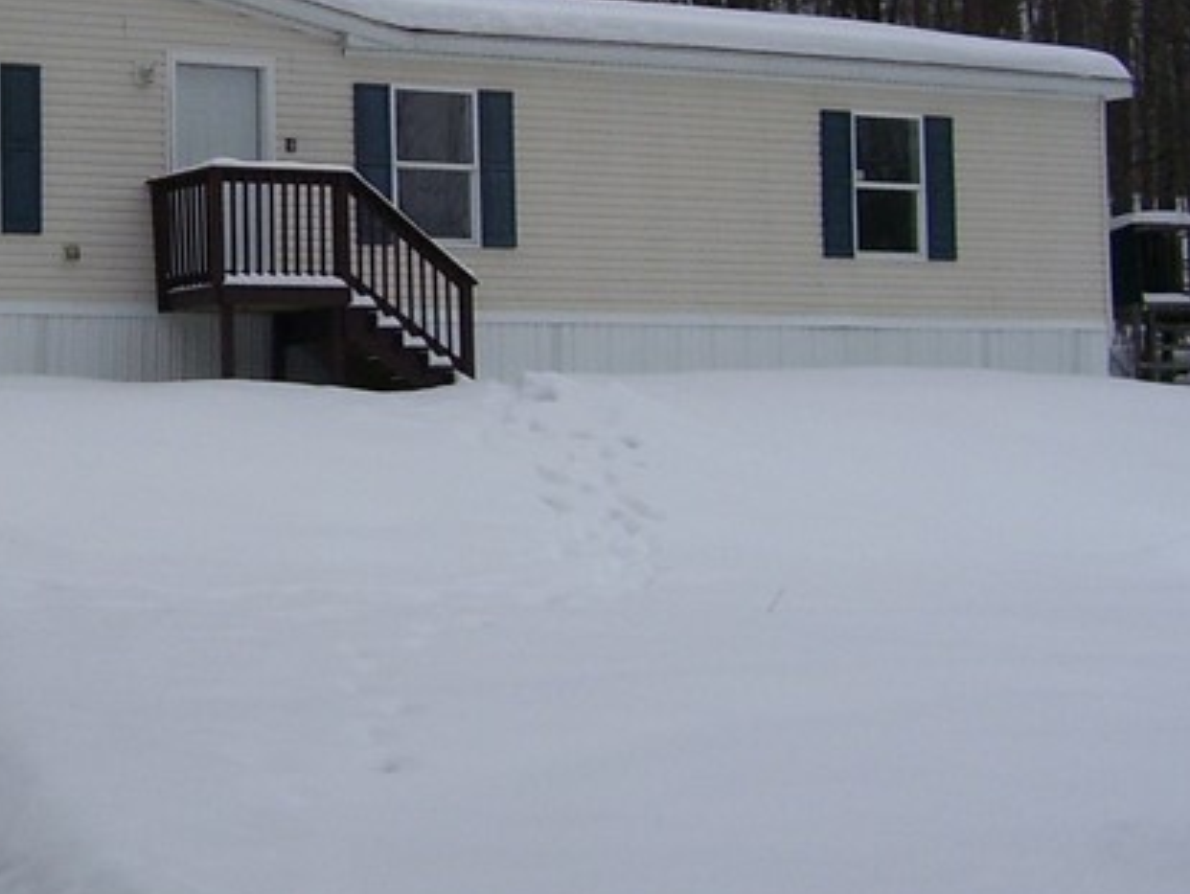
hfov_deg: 22.7
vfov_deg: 17.4
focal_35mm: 84
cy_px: 152
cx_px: 138
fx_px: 2889
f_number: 4.8
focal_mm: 5.6
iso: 80
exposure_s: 1/500
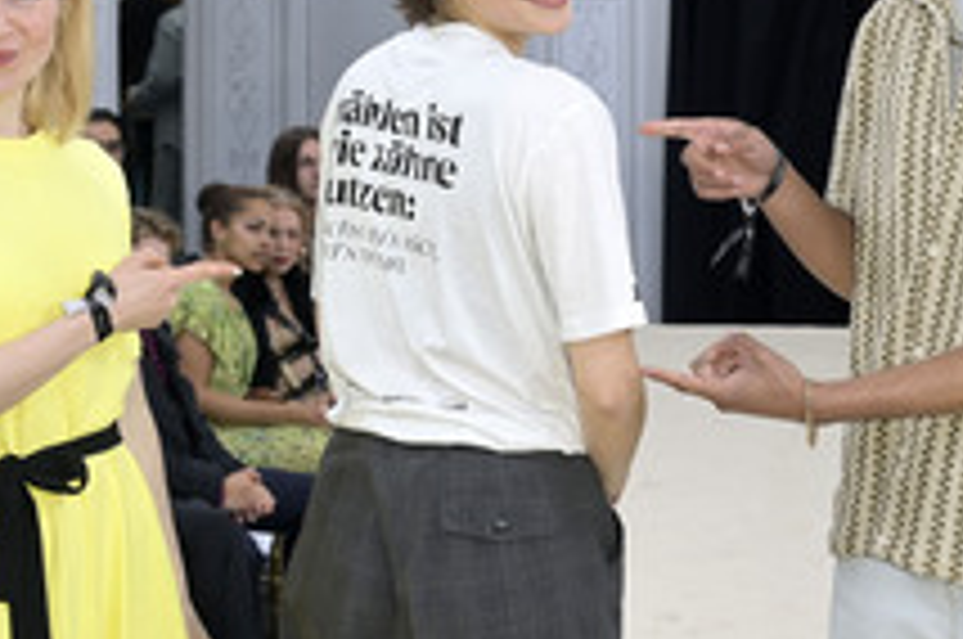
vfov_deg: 14.0
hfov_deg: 21.0
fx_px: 2591
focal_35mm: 97
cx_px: 560
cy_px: 212
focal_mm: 46
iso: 640
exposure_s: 1/250
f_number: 5.6
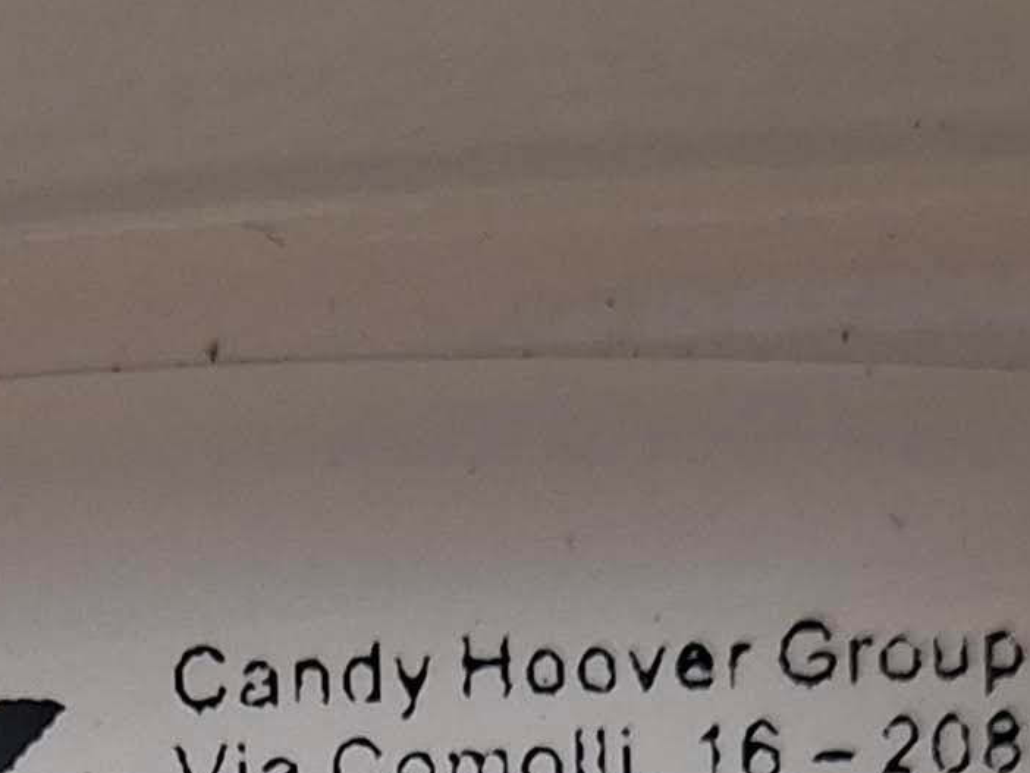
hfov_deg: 14.8
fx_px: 3899
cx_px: 6
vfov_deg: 10.2
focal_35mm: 131
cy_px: 1681
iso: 320
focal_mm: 5.54
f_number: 1.8
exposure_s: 1/50
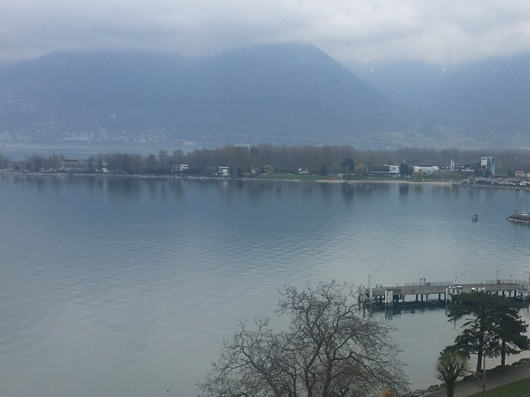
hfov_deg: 33.2
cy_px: 279
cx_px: 438
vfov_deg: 25.9
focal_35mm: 56
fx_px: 857
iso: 25
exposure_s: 1/1637
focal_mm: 4.15
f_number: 2.2
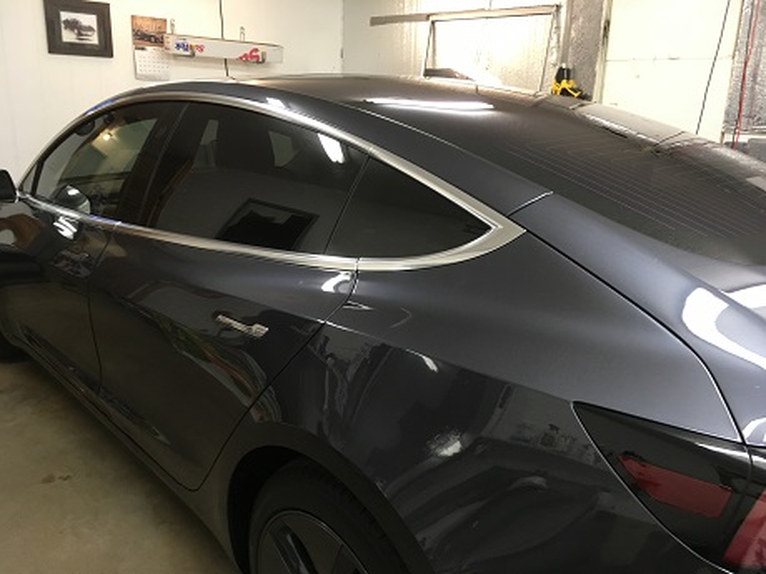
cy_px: 287
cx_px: 383
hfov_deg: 61.7
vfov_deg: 48.2
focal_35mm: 29
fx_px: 642
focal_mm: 4.15
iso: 100
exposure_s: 1/30
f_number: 2.2
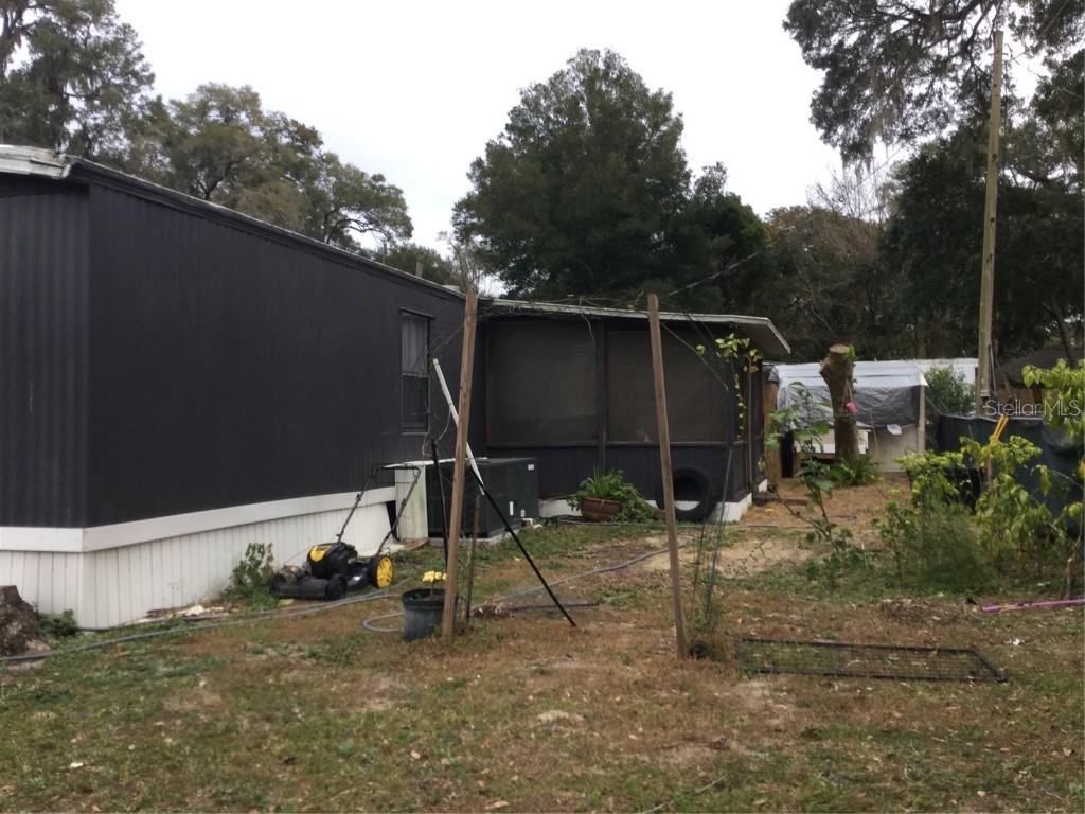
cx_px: 542
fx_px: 972
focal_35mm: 31
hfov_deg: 58.4
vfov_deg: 45.4
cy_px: 407
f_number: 2.4
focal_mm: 3.3
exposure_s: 1/120
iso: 25
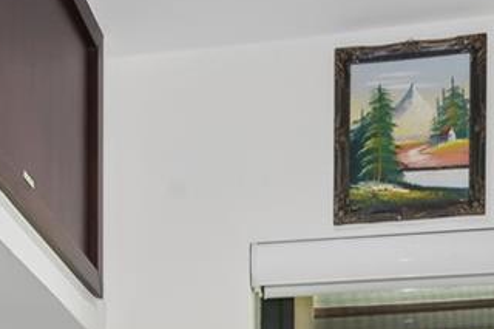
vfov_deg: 13.5
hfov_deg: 23.8
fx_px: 1166
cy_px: 677
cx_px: 173
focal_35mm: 85
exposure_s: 1/8
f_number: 8
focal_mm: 17
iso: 200
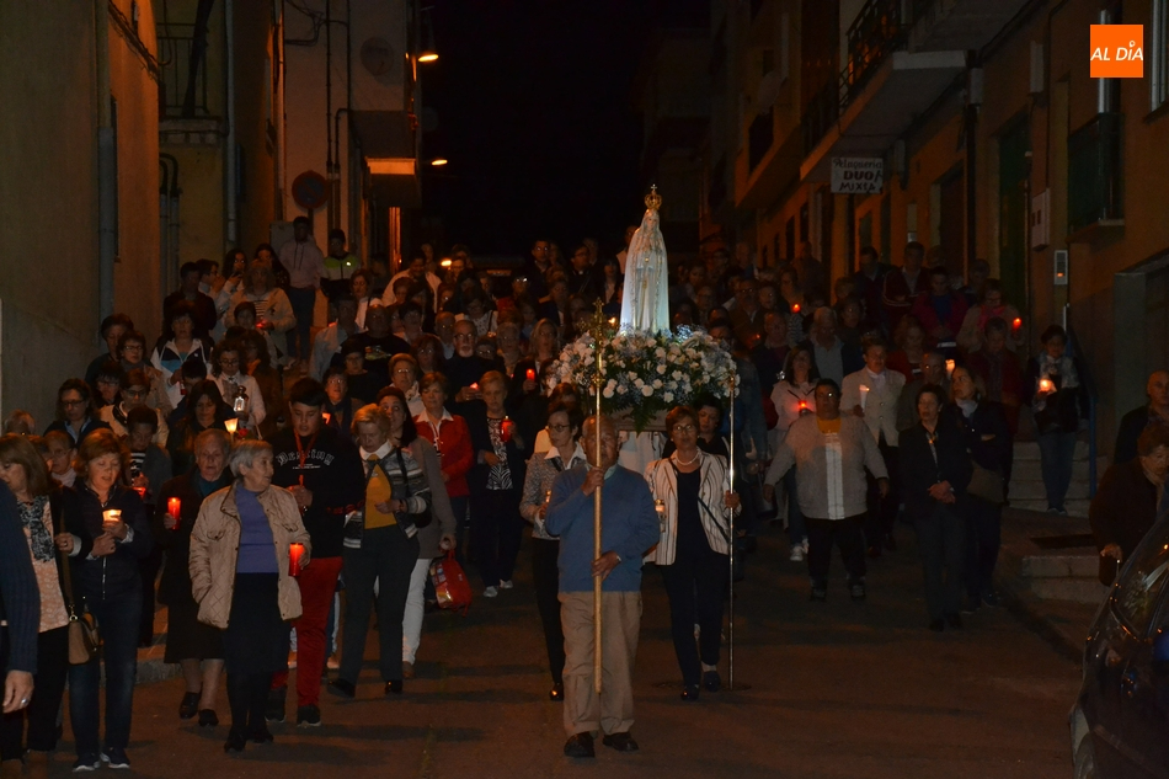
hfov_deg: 19.5
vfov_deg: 13.0
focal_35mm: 105
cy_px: 390
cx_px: 584
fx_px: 3409
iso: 3200
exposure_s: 1/60
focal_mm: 70
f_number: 7.1
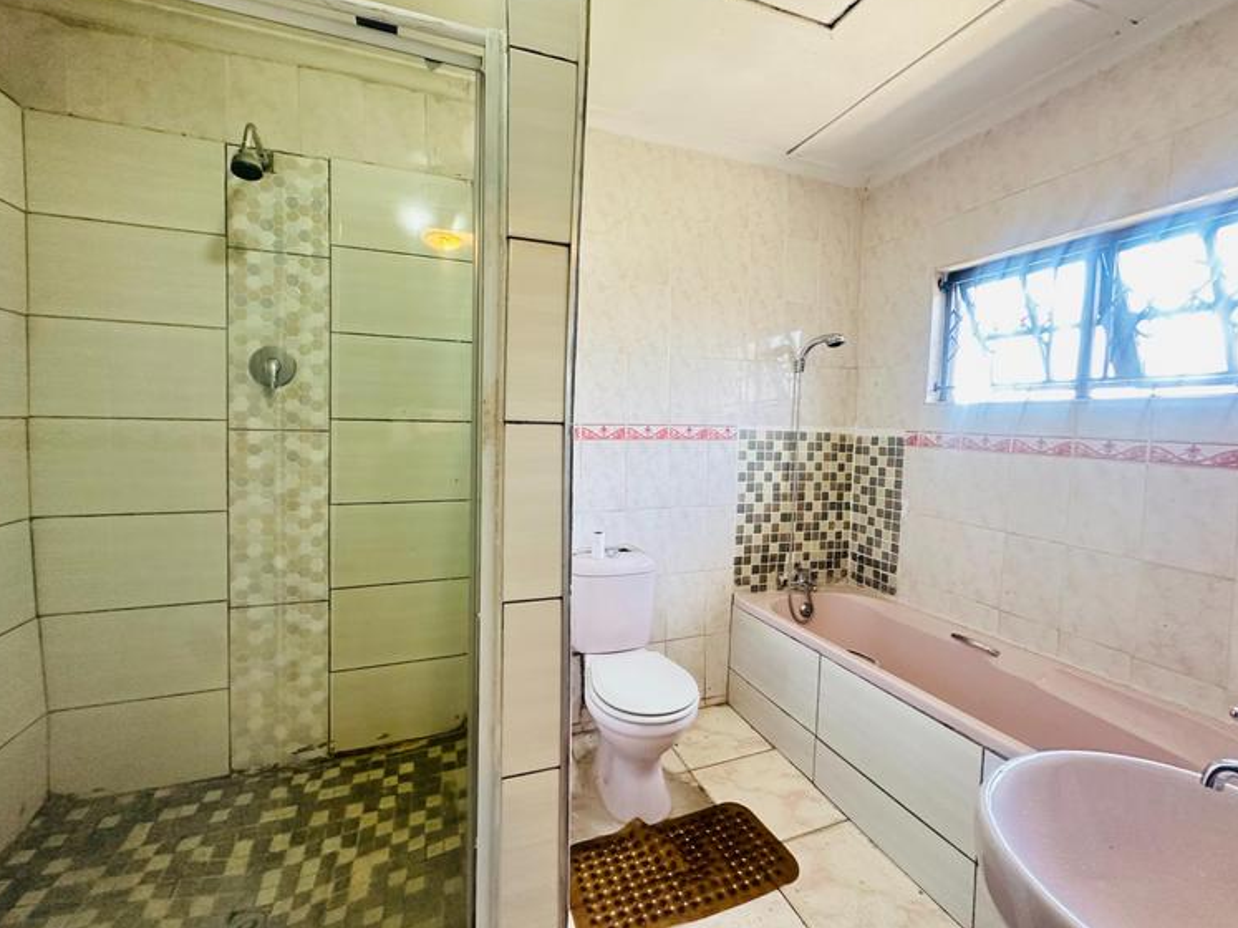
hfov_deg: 98.2
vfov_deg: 81.7
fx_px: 536
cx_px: 618
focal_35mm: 15
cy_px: 446
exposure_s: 1/50
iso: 320
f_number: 2.2
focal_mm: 2.22
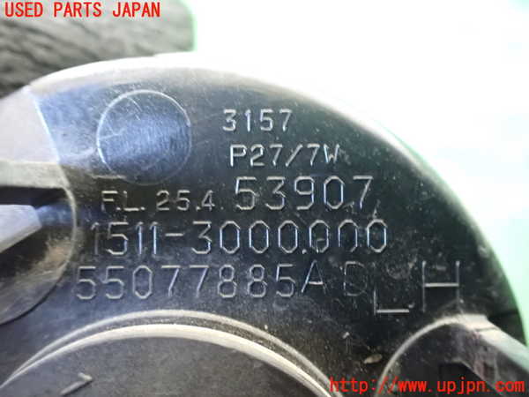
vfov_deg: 46.8
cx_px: 264
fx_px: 458
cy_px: 198
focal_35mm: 30
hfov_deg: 60.0
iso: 1600
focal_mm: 5.4
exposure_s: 1/30
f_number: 2.3
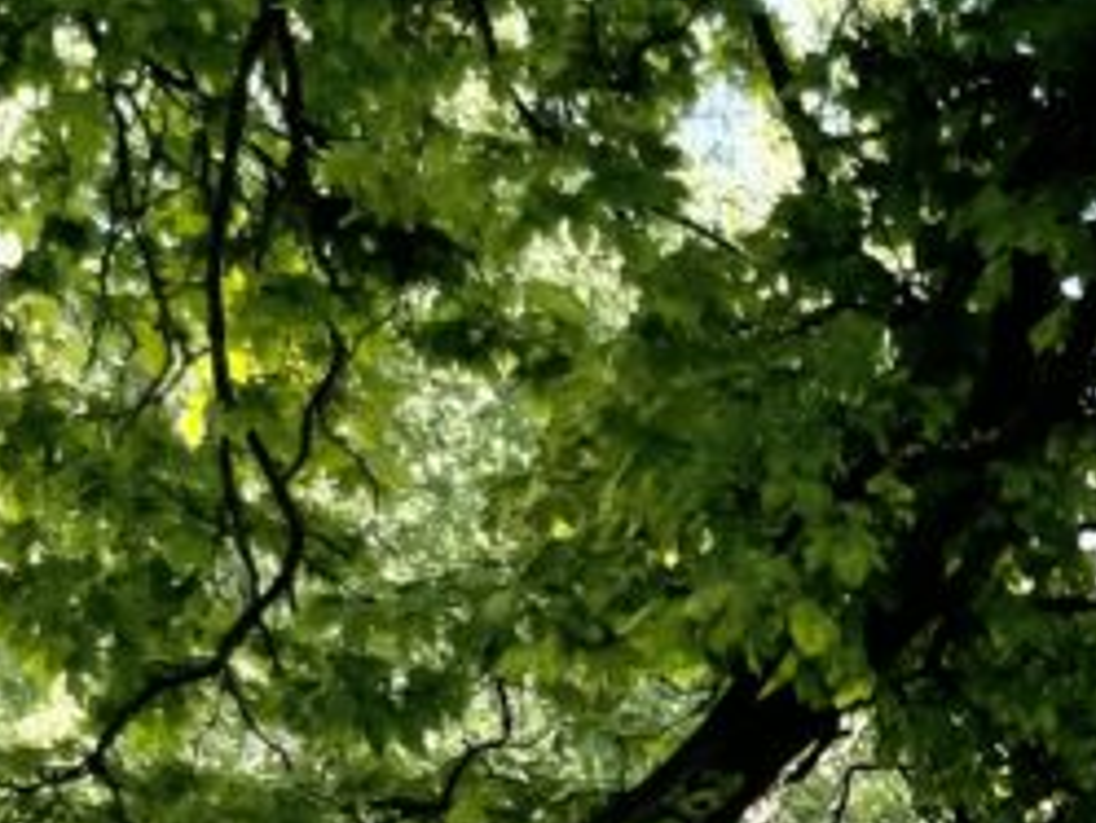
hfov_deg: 16.1
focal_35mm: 107
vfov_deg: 12.3
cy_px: 1615
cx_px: 1853
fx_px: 3389
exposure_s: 1/1916
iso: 32
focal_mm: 4.2
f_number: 1.6
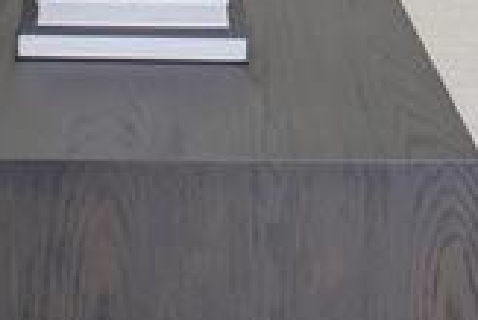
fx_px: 1169
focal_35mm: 88
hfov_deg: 22.8
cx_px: 109
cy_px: -536
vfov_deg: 11.6
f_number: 9
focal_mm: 14
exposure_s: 1/20
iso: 400
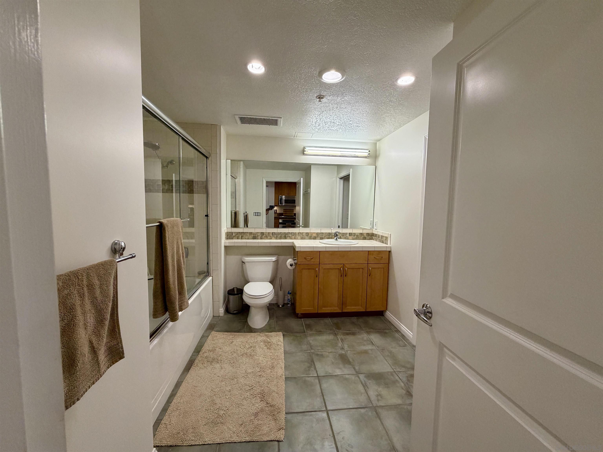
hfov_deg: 102.1
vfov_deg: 85.7
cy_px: 226
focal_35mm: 14
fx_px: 244
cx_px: 302
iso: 250
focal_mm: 2.22
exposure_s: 1/120
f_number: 2.2
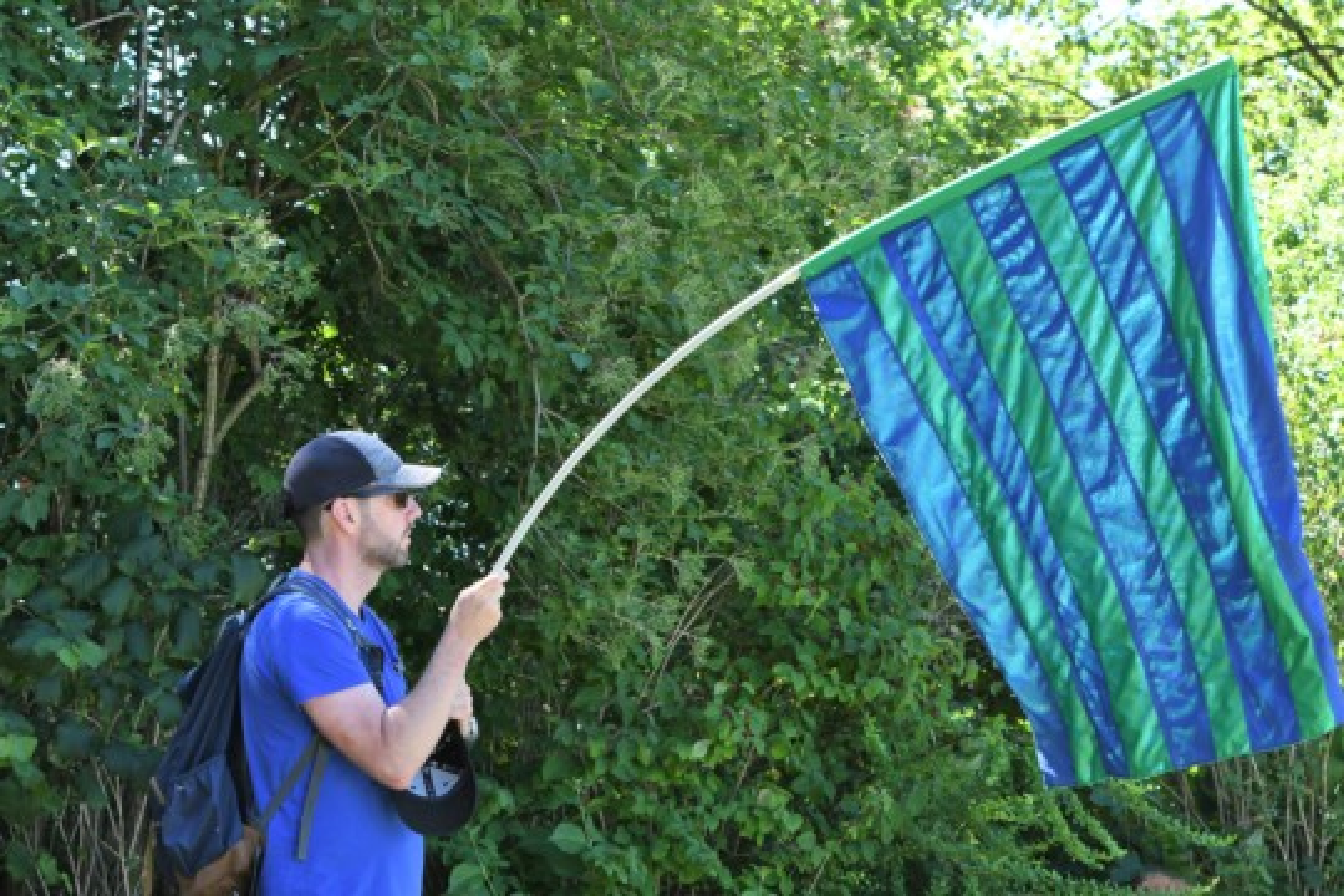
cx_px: 672
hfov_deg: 19.5
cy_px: 448
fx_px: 3920
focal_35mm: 105
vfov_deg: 13.0
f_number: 6.3
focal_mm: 70
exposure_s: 1/160
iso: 500
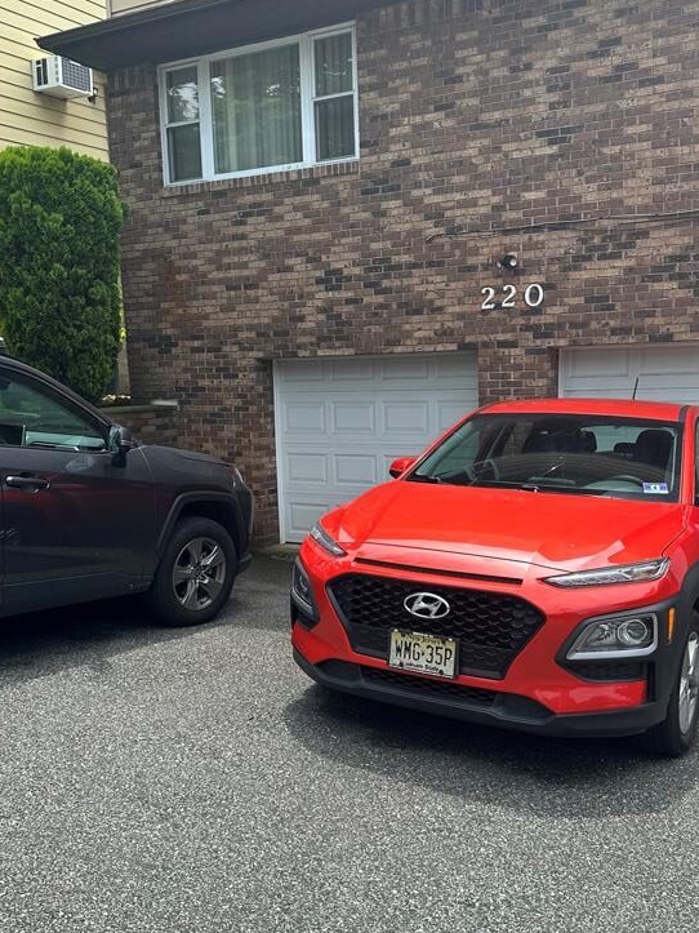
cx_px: 380
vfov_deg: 53.9
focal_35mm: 34
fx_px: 916
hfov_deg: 41.7
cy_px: 510
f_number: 1.78
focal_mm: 6.86
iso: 80
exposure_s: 1/1812
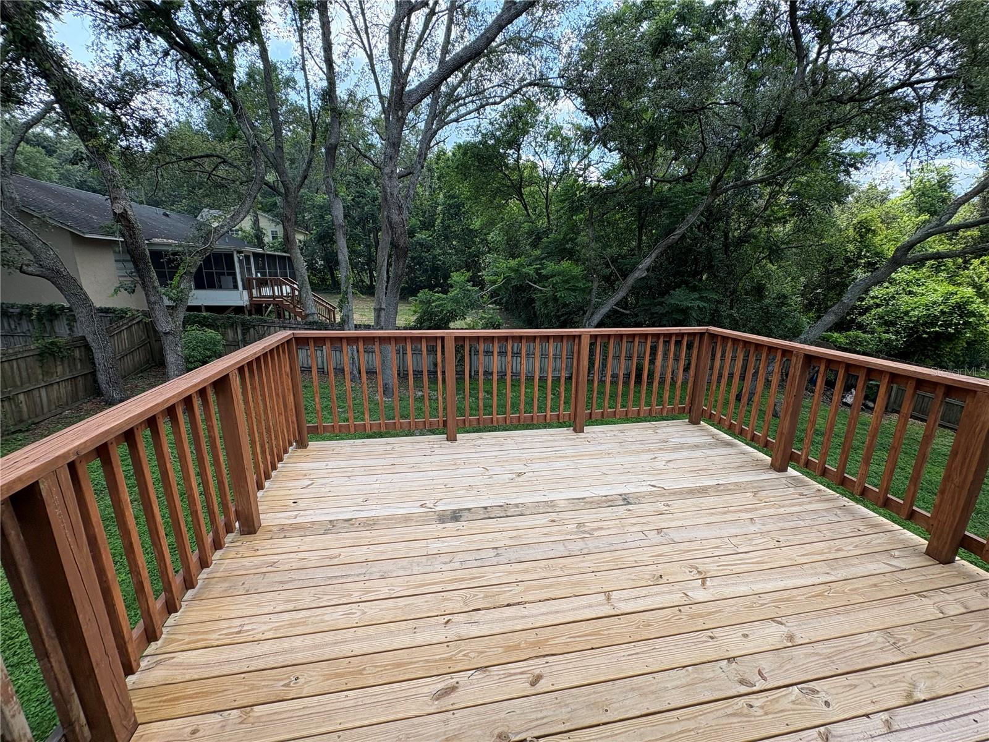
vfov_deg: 85.7
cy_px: 371
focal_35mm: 14
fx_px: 400
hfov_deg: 102.1
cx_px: 494
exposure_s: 1/403
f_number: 2.2
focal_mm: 2.22
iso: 40
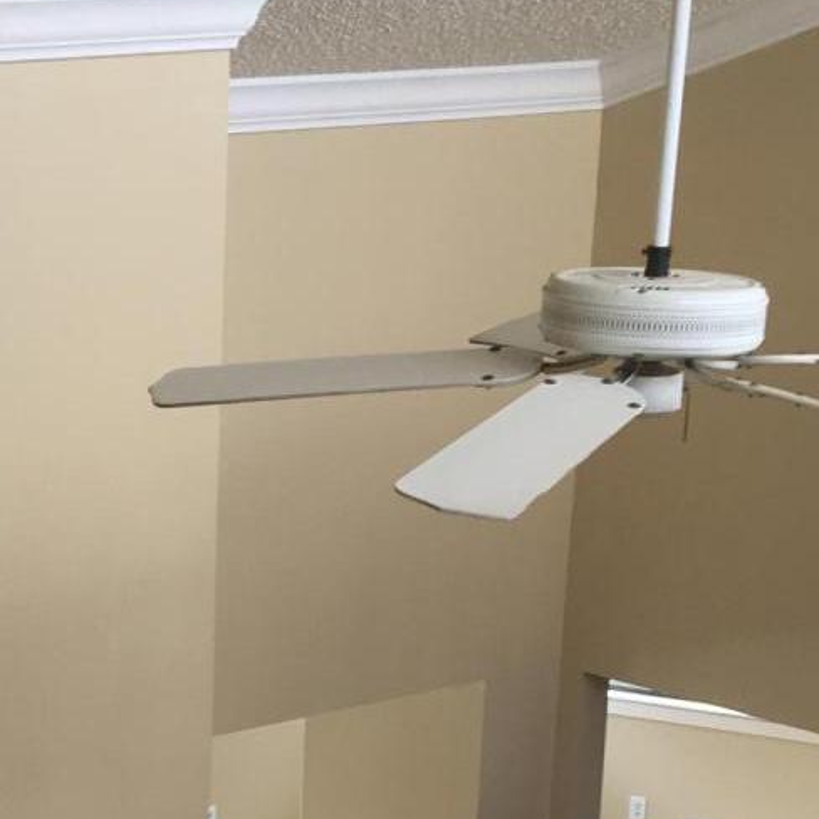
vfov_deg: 16.0
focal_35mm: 105
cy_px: 972
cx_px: -27
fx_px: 2811
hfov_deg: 16.2
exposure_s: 1/30
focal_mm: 4.15
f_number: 2.2
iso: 25
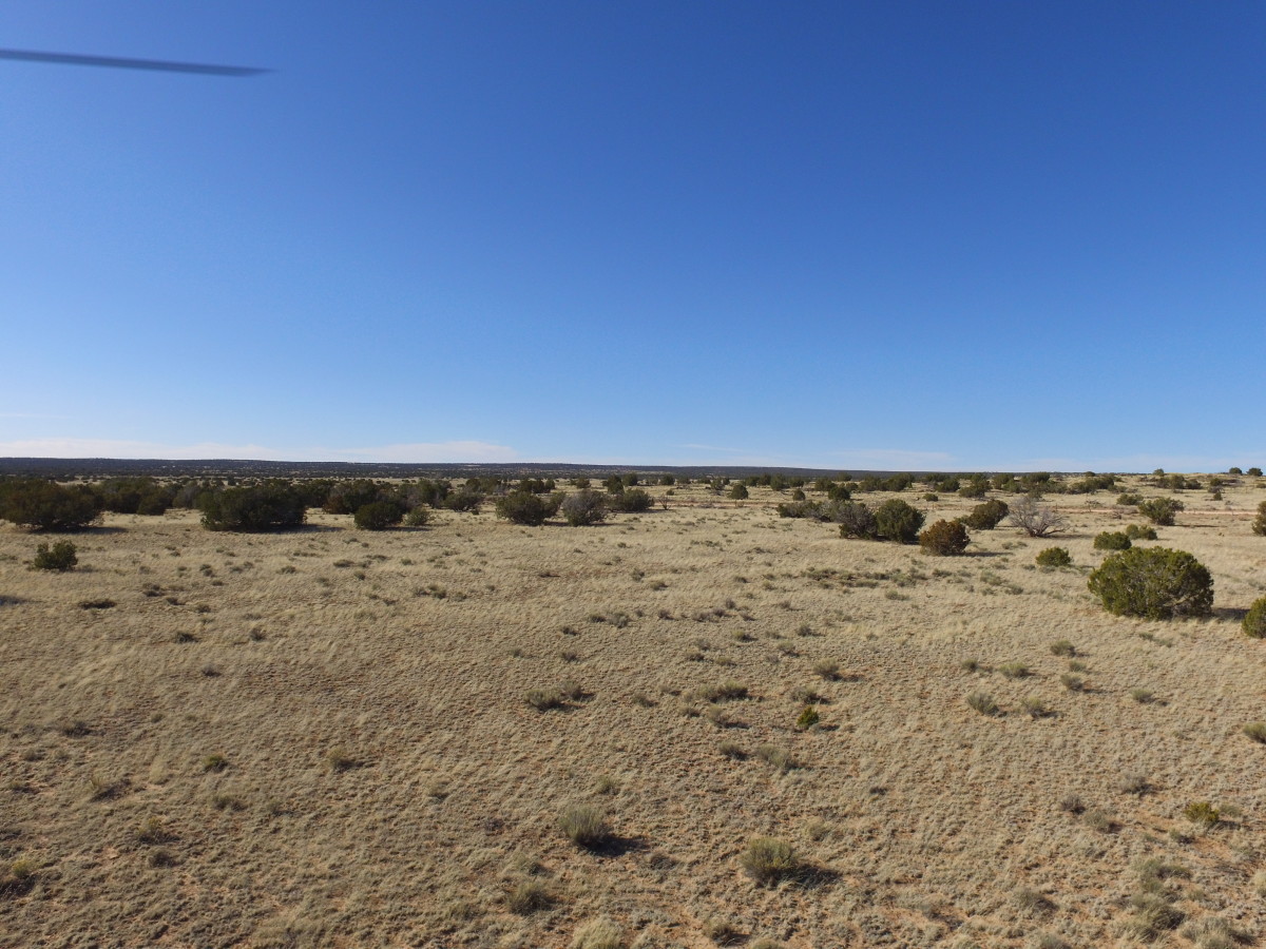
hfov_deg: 81.7
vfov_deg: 66.0
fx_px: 731
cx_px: 633
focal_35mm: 20
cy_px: 474
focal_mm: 3.61
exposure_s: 1/1706
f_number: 2.8
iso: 100
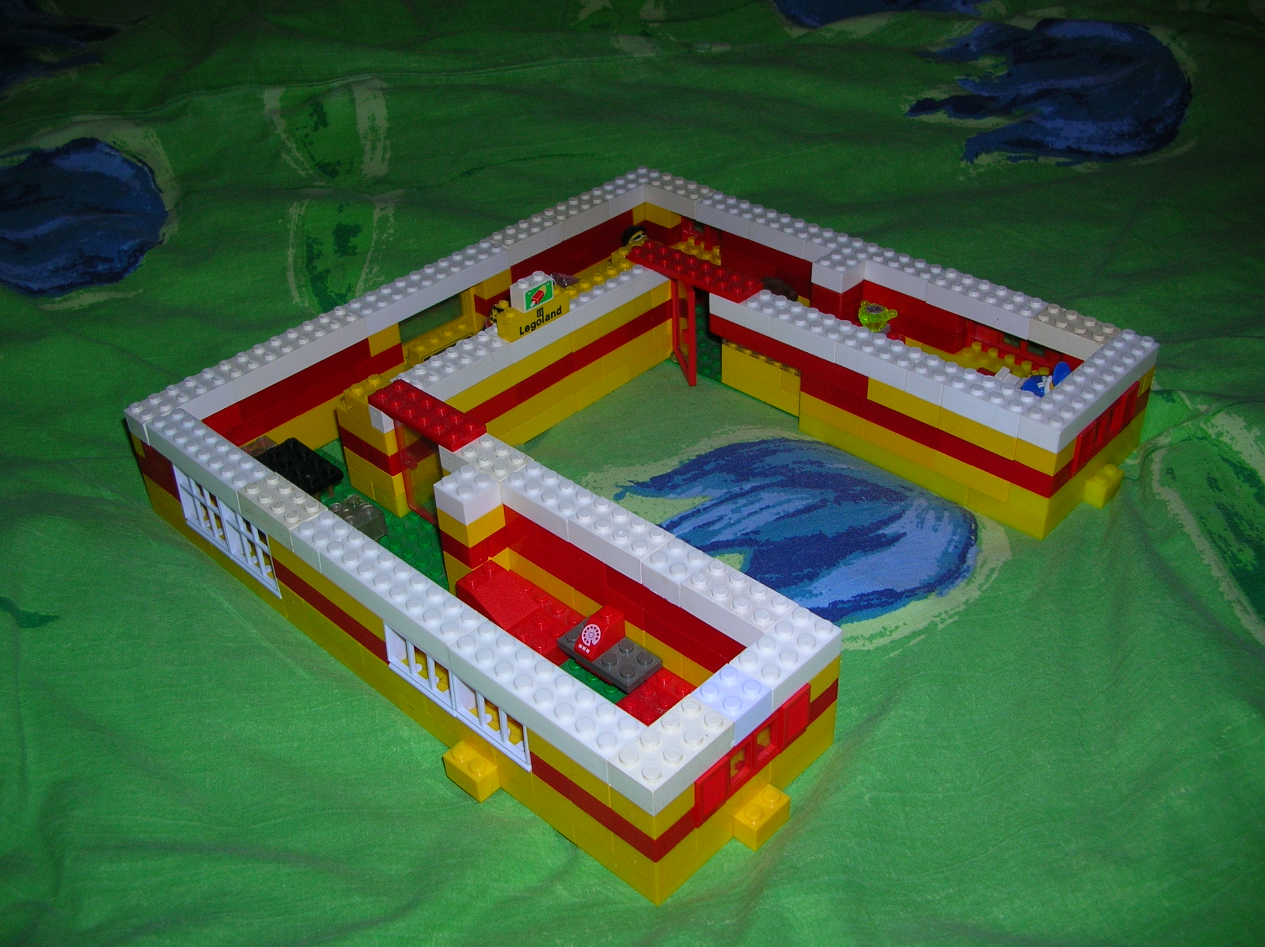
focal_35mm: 35
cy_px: 474
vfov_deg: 40.6
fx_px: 1278
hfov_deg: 52.7
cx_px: 632
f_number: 2.8
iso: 50
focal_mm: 5.8
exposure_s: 1/60.1
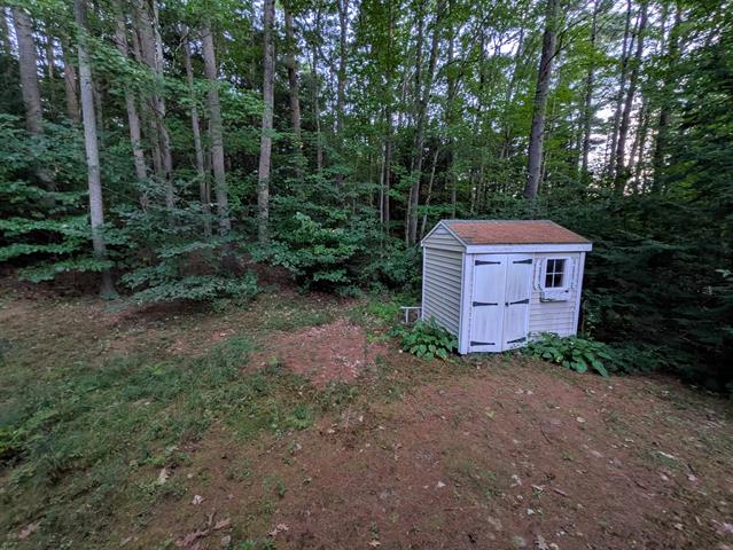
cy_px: 275
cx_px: 366
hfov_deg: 102.0
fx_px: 297
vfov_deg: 85.7
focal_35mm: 14
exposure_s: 1/24
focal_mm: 1.83
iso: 198
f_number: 2.2
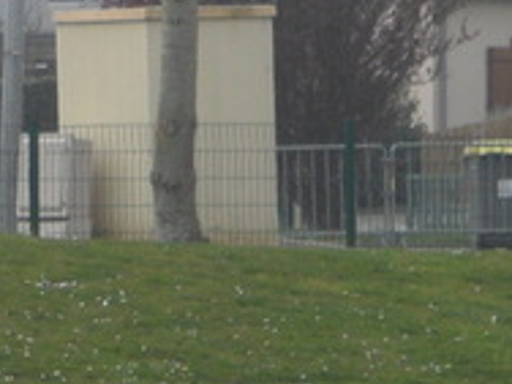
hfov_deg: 2.6
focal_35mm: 768
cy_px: 142
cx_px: -596
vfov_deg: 1.9
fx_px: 11359
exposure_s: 1/500
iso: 80
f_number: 4.4
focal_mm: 24.6
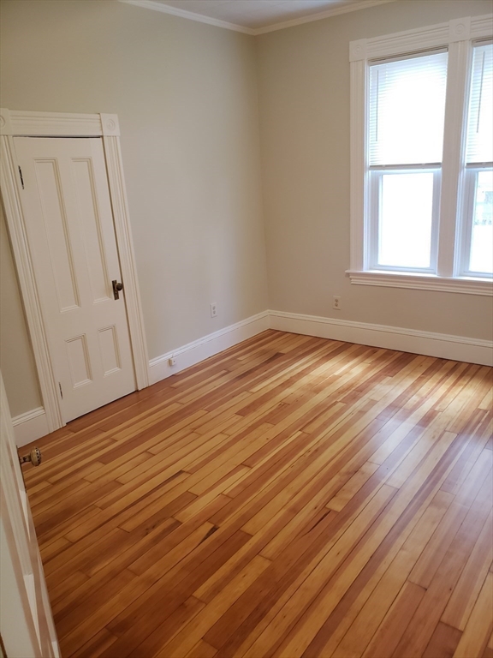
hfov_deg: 53.1
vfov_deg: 67.3
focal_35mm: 26
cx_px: 246
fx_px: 494
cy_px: 329
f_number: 2.4
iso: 250
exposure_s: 1/30
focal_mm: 4.3
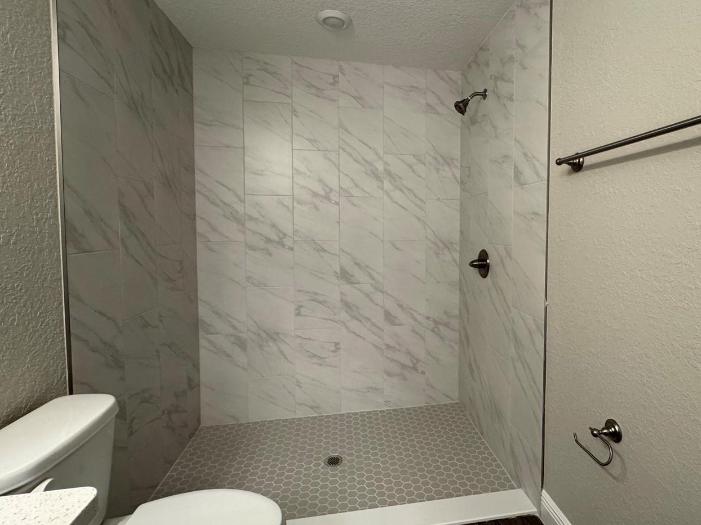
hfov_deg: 86.9
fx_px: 365
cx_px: 411
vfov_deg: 71.5
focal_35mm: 18
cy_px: 244
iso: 250
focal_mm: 2.22
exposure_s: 1/120
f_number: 2.2
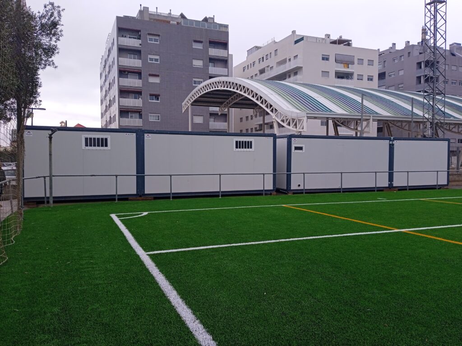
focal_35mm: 28
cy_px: 173
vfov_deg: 49.7
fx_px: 374
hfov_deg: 63.4
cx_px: 231
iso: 114
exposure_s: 1/320
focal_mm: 3.43
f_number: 2.2
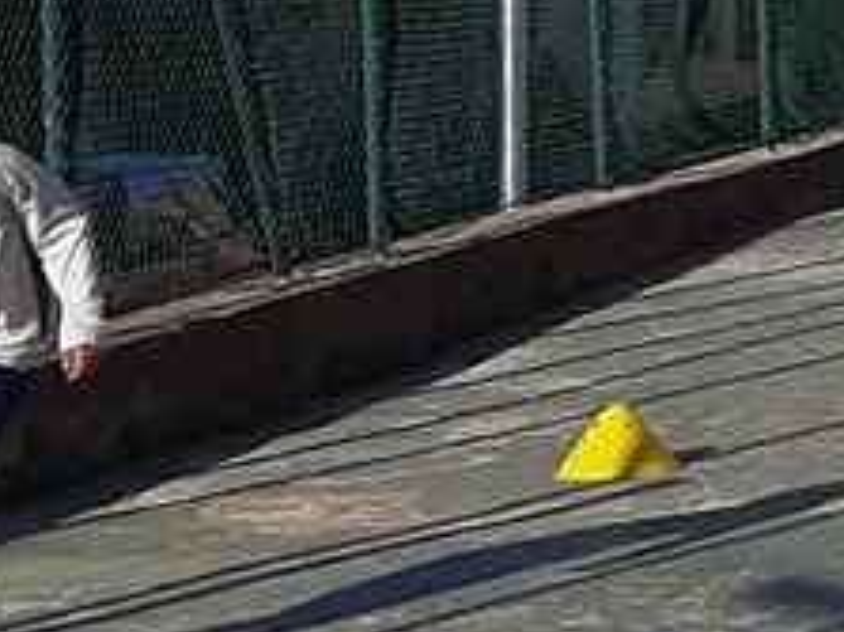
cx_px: 1817
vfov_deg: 7.7
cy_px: -407
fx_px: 4581
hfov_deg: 9.6
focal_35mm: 188
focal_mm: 3.93
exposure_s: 1/3584
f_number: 1.7
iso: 40
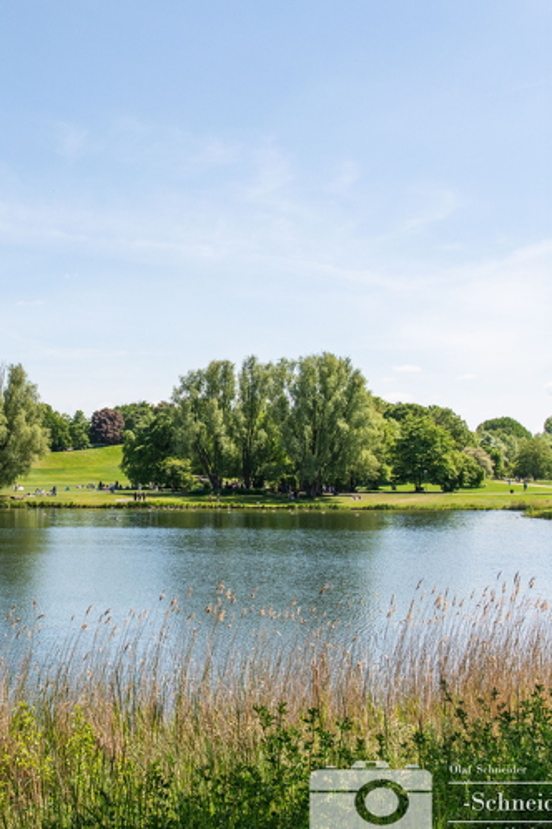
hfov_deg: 24.5
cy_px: 409
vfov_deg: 36.9
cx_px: 81
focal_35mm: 54
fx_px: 1244
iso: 200
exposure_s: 1/1600
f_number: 10
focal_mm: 34
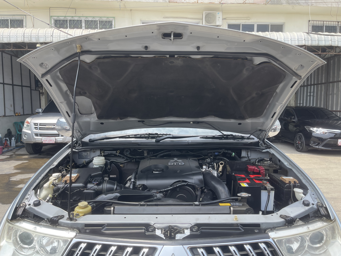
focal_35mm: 25
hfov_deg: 69.4
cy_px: 128
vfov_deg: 54.9
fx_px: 246
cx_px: 170
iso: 32
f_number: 1.6
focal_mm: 5.1
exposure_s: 1/801
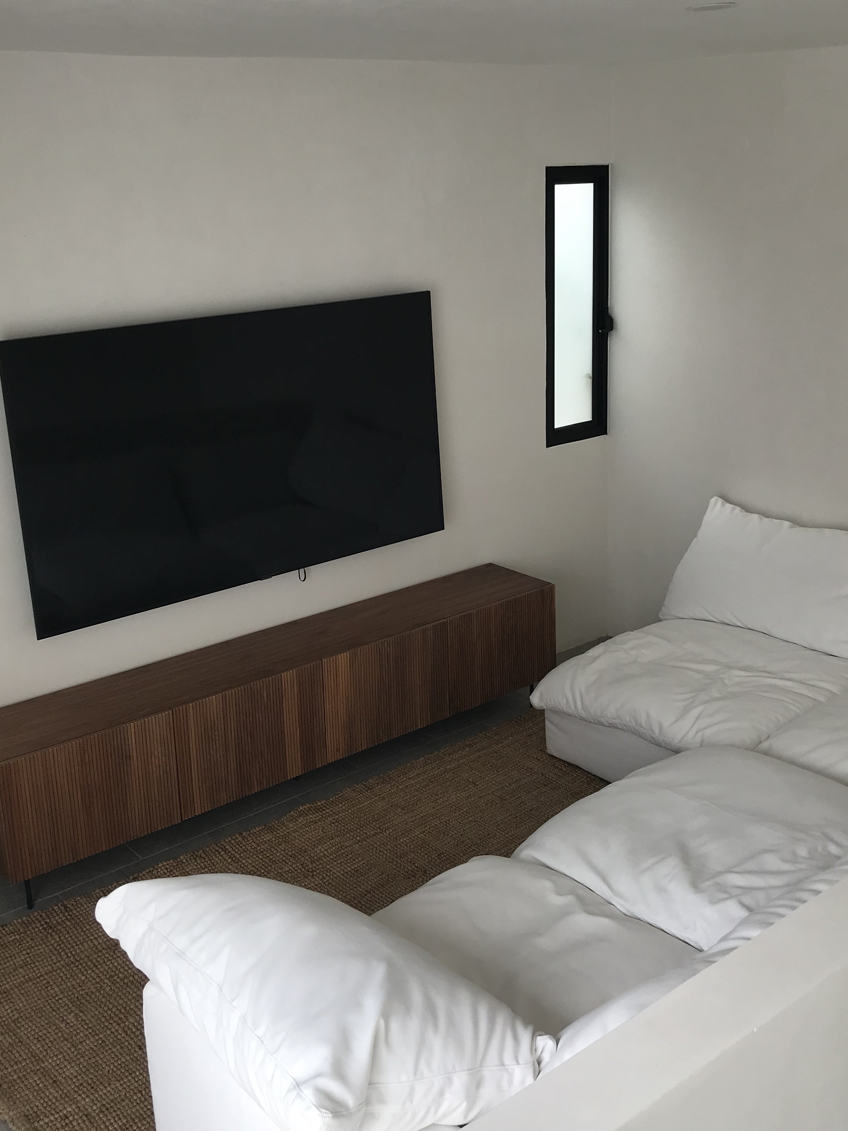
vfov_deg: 50.1
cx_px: 424
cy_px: 518
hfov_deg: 38.7
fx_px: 1209
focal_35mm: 37
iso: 20
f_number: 1.8
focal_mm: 3.99
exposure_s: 1/251
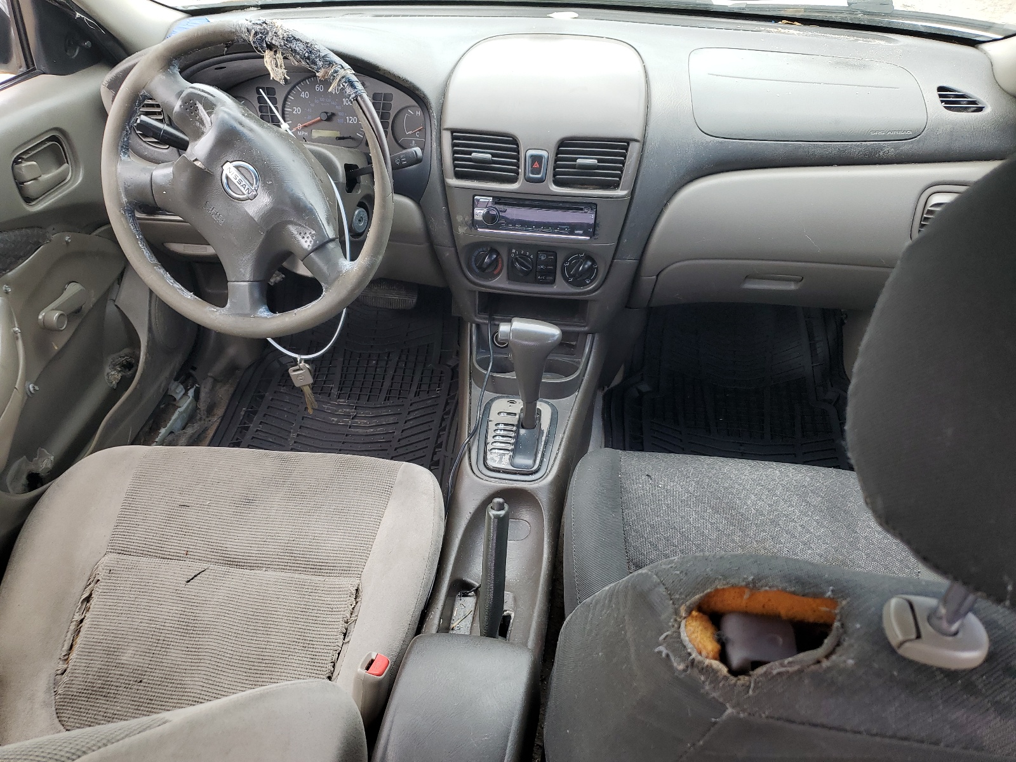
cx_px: 508
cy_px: 381
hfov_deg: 67.3
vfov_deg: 53.1
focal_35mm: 26
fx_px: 763
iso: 50
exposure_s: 1/156
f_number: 1.5
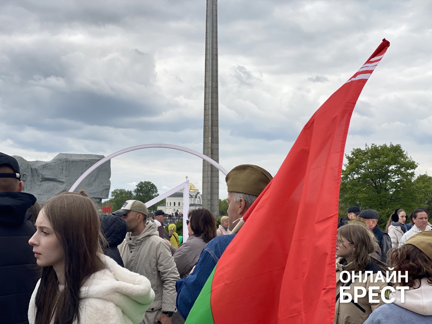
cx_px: 216
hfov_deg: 36.8
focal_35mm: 52
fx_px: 649
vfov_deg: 28.0
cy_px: 162
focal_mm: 6
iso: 20
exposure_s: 1/1065
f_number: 2
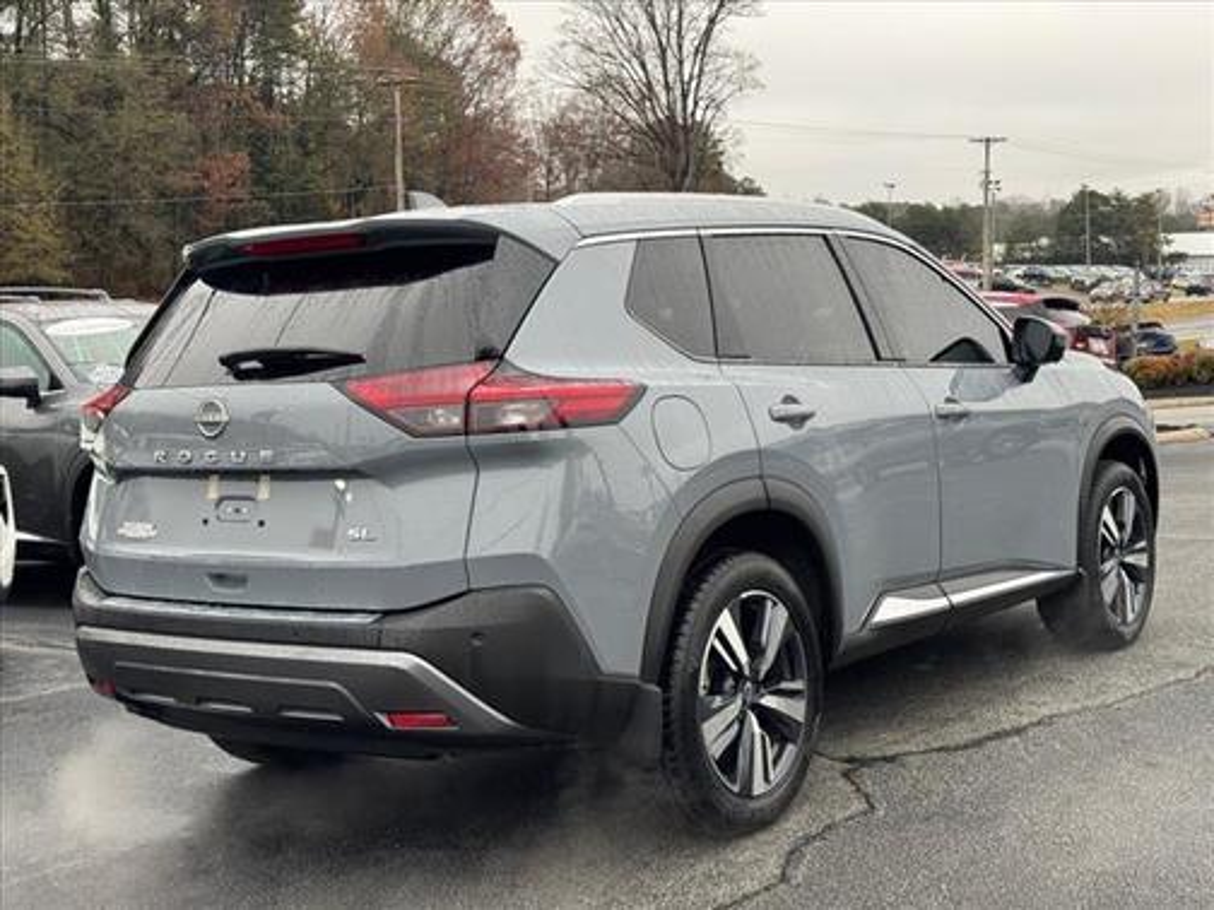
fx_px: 1683
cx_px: 607
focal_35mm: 48
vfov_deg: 30.3
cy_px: 455
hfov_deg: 39.7
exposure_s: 1/457
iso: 64
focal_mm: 6.76
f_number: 1.78
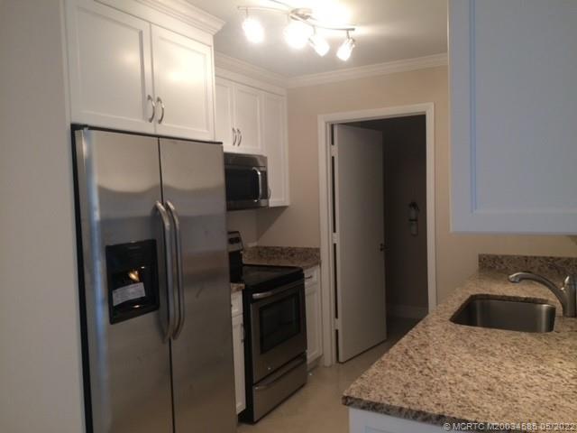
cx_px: 288
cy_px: 216
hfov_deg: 61.7
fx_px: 483
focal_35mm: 29
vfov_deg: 48.2
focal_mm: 4.15
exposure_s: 1/30
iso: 64
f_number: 2.2
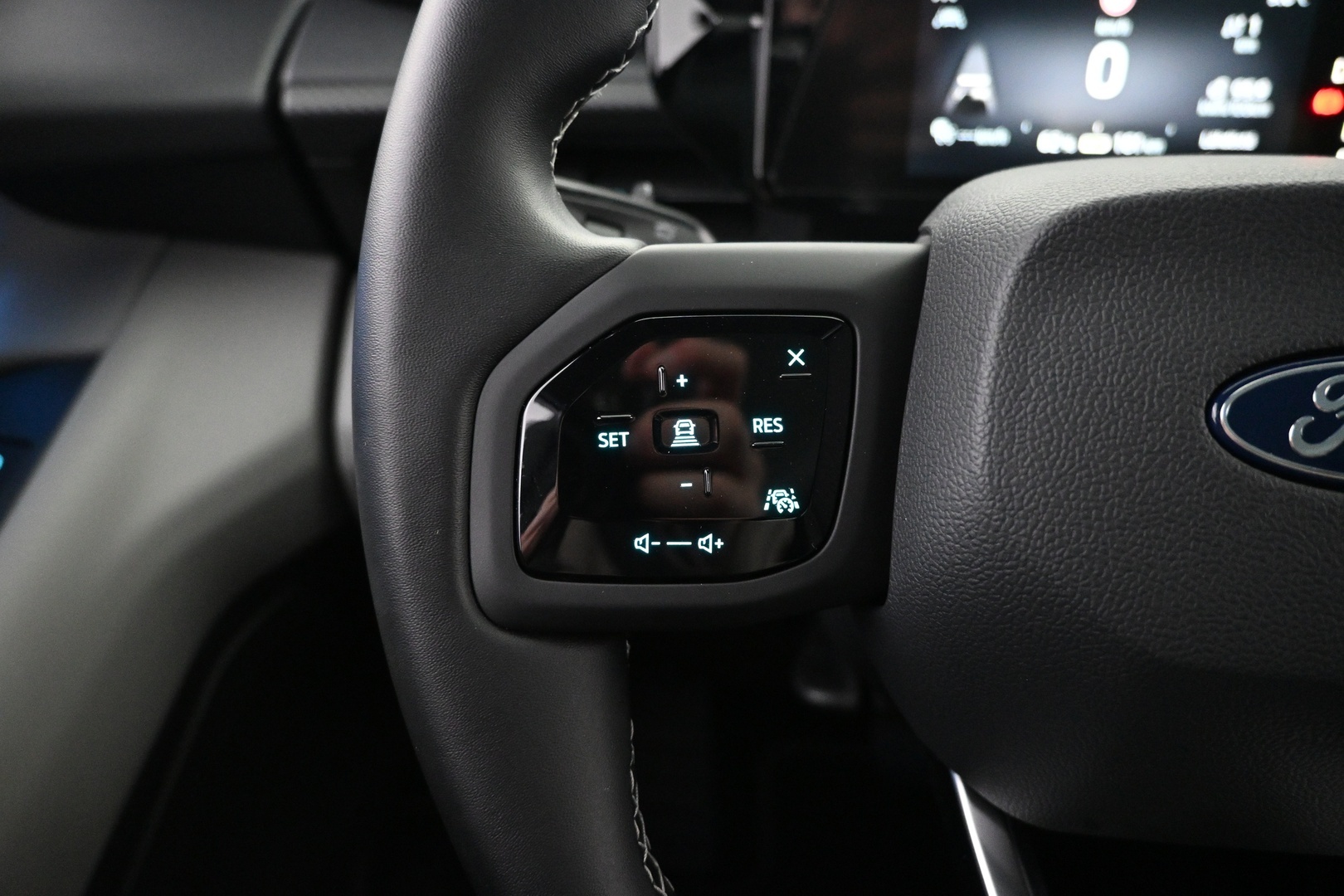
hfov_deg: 73.7
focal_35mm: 24
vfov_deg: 53.1
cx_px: 672
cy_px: 448
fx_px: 896
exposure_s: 1/40
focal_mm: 16
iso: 4000
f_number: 3.5
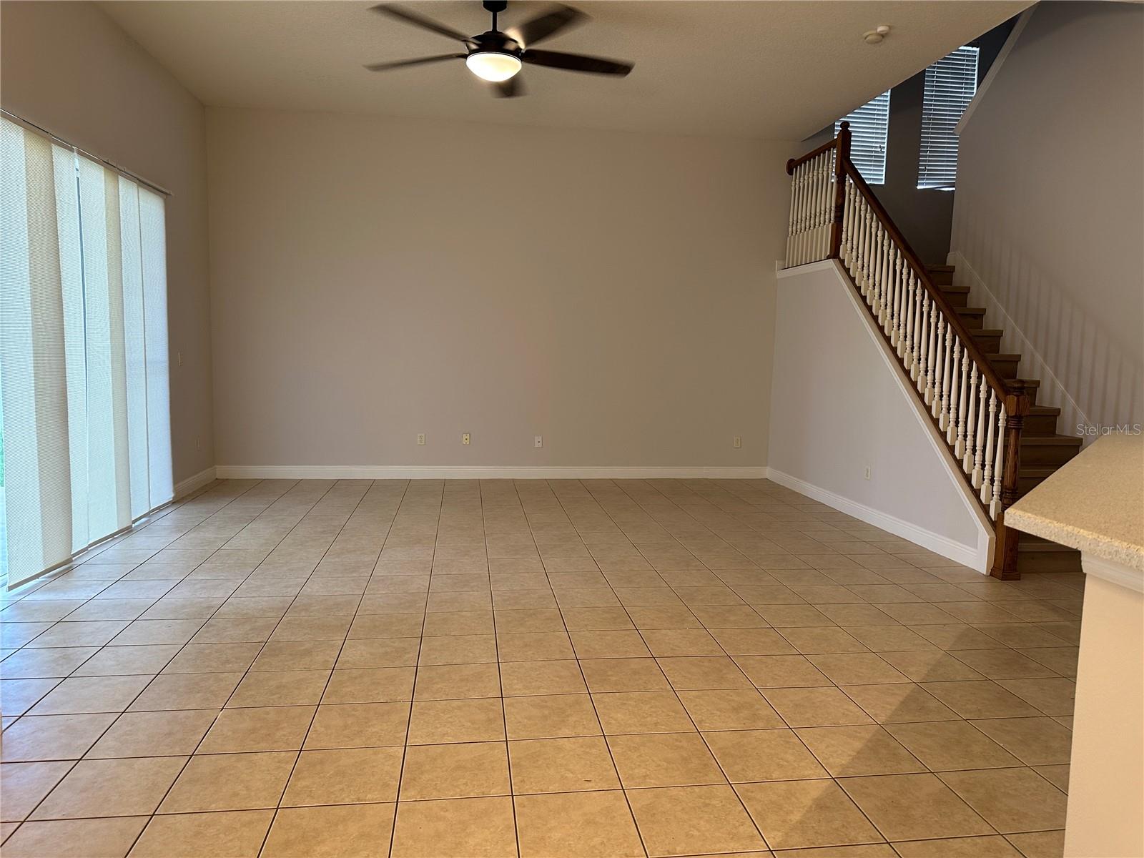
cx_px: 572
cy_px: 429
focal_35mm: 24
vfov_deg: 56.8
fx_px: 793
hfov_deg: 71.6
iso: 125
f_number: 1.78
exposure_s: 1/60
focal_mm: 6.86
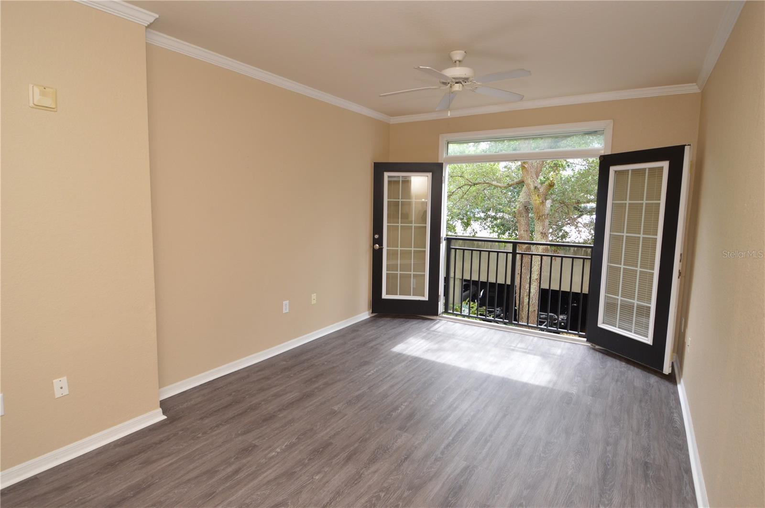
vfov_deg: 67.3
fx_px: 382
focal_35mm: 18
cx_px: 382
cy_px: 254
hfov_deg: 90.1
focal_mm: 12
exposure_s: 1/100
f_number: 5
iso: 400
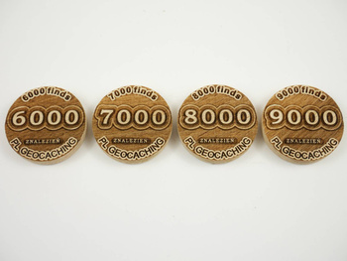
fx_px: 461
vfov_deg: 31.6
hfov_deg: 41.2
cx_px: 174
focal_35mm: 46
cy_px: 130
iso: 200
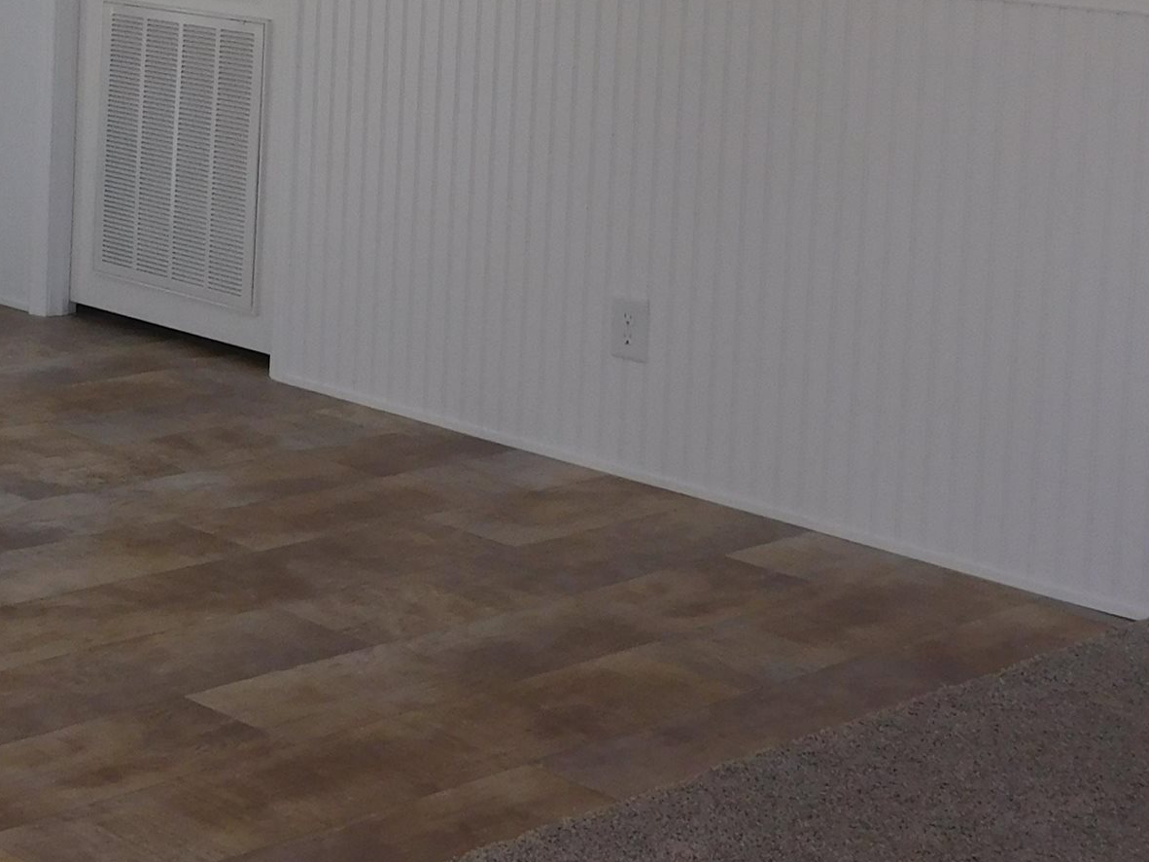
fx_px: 2589
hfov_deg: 23.2
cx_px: -178
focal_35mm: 78
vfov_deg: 18.2
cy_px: -69
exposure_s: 1/60
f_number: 3.2
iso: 125
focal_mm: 5.3
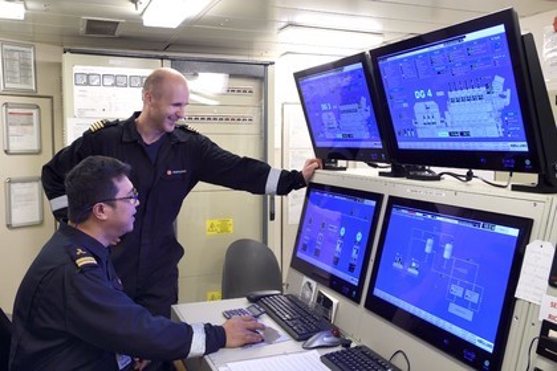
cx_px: 278
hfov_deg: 55.8
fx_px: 526
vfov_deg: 38.9
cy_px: 186
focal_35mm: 34
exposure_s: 1/30
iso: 1600
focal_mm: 34
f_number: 8
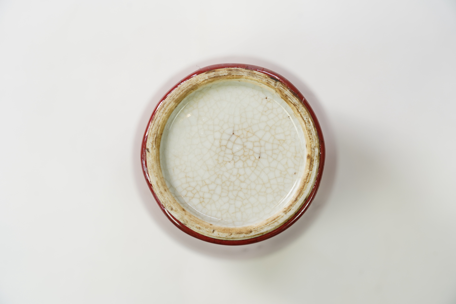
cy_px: 152
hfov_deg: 24.5
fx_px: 1051
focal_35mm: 83
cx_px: 228
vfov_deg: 16.5
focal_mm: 83
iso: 500
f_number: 7.1
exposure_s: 1/125
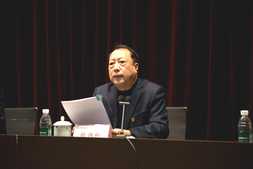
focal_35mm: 70
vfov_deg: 19.5
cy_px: 84
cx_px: 126
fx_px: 492
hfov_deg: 28.8
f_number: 2.8
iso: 1250
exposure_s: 1/200
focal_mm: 70
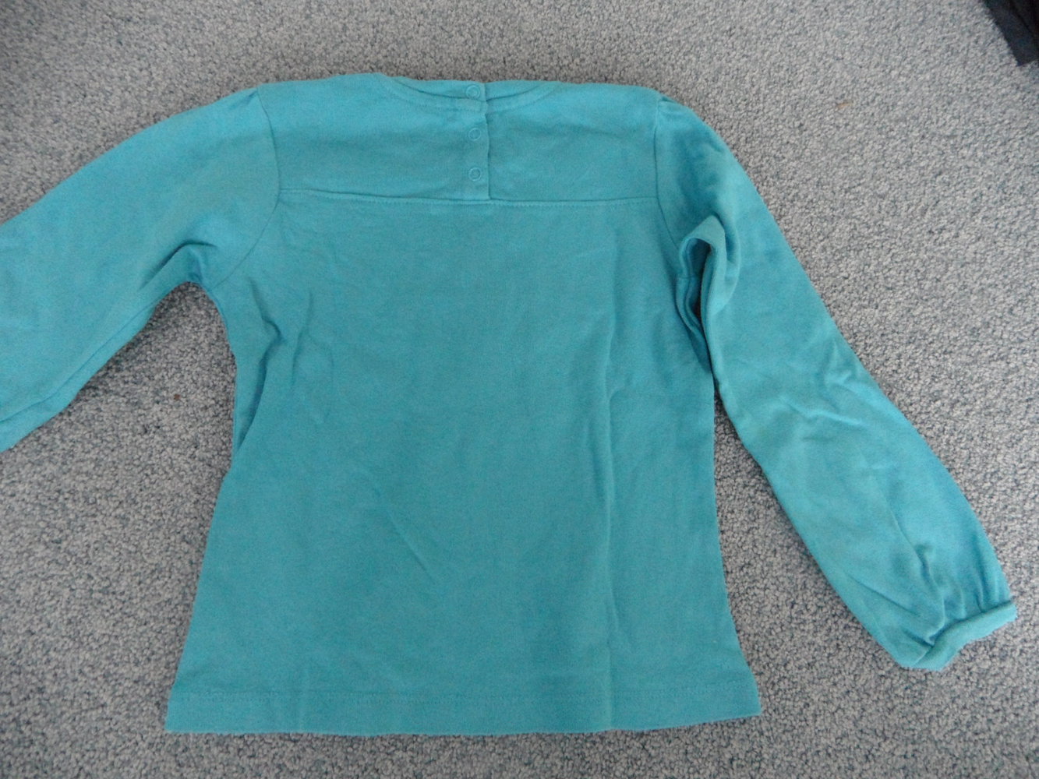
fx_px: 720
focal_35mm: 24
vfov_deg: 56.8
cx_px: 520
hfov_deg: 71.6
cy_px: 390
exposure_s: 1/20
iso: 400
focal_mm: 4.1
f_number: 2.9
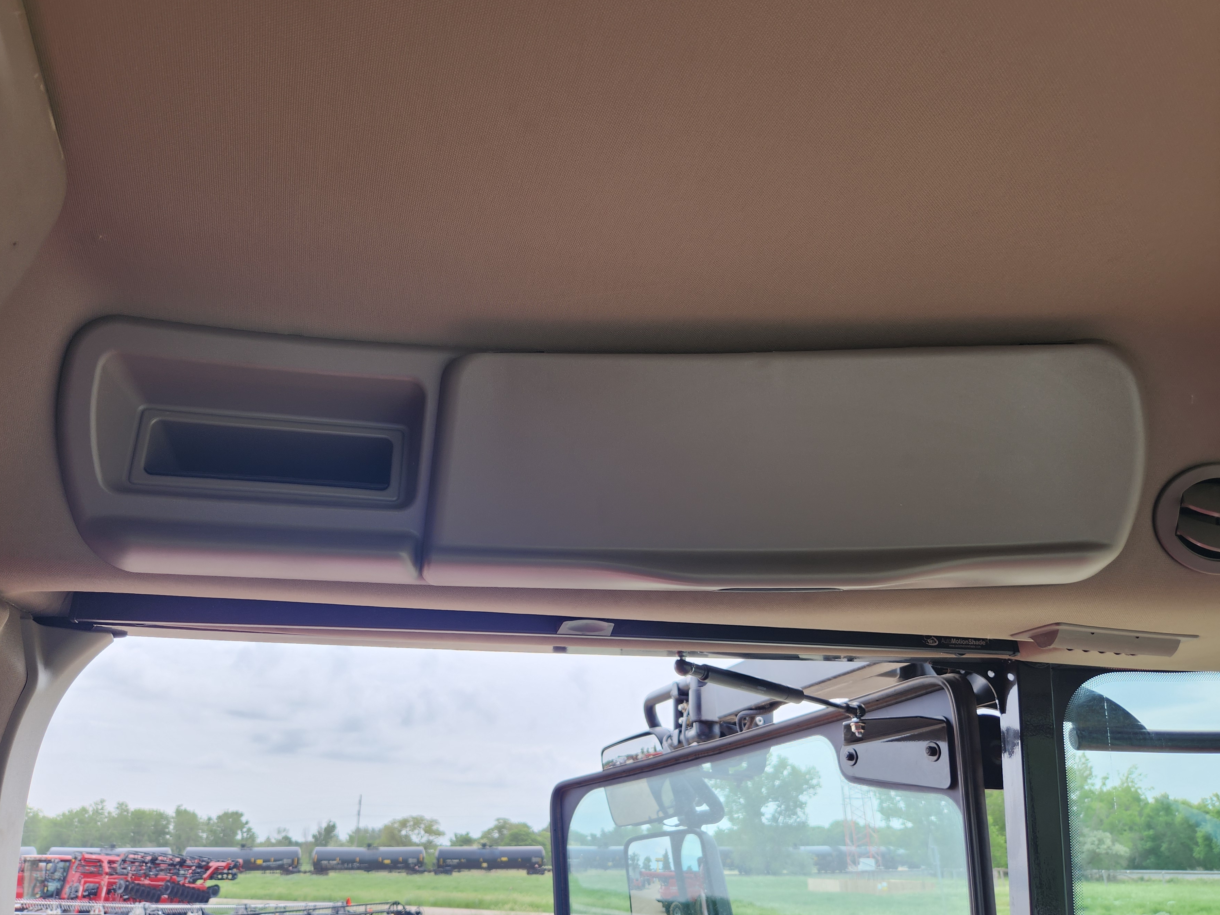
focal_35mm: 26
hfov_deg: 67.1
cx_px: 542
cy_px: 469
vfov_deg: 53.1
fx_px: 916
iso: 20
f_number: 1.8
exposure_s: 1/262
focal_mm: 5.4
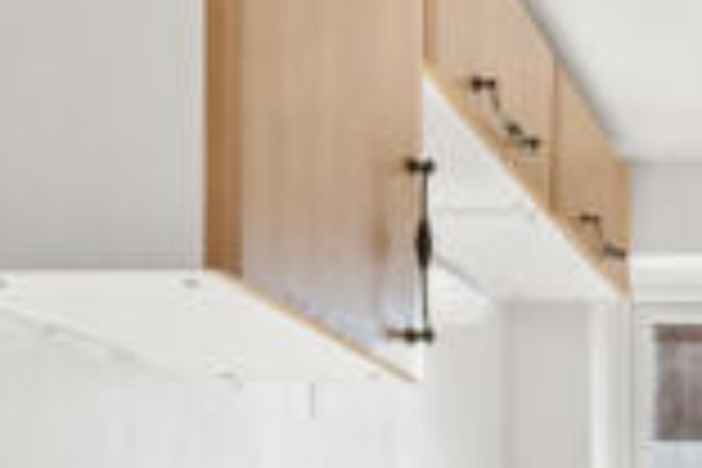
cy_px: 644
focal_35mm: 65
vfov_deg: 19.0
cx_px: 891
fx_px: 1269
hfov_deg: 26.6
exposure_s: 1/5
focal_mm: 15.5
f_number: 16
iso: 200
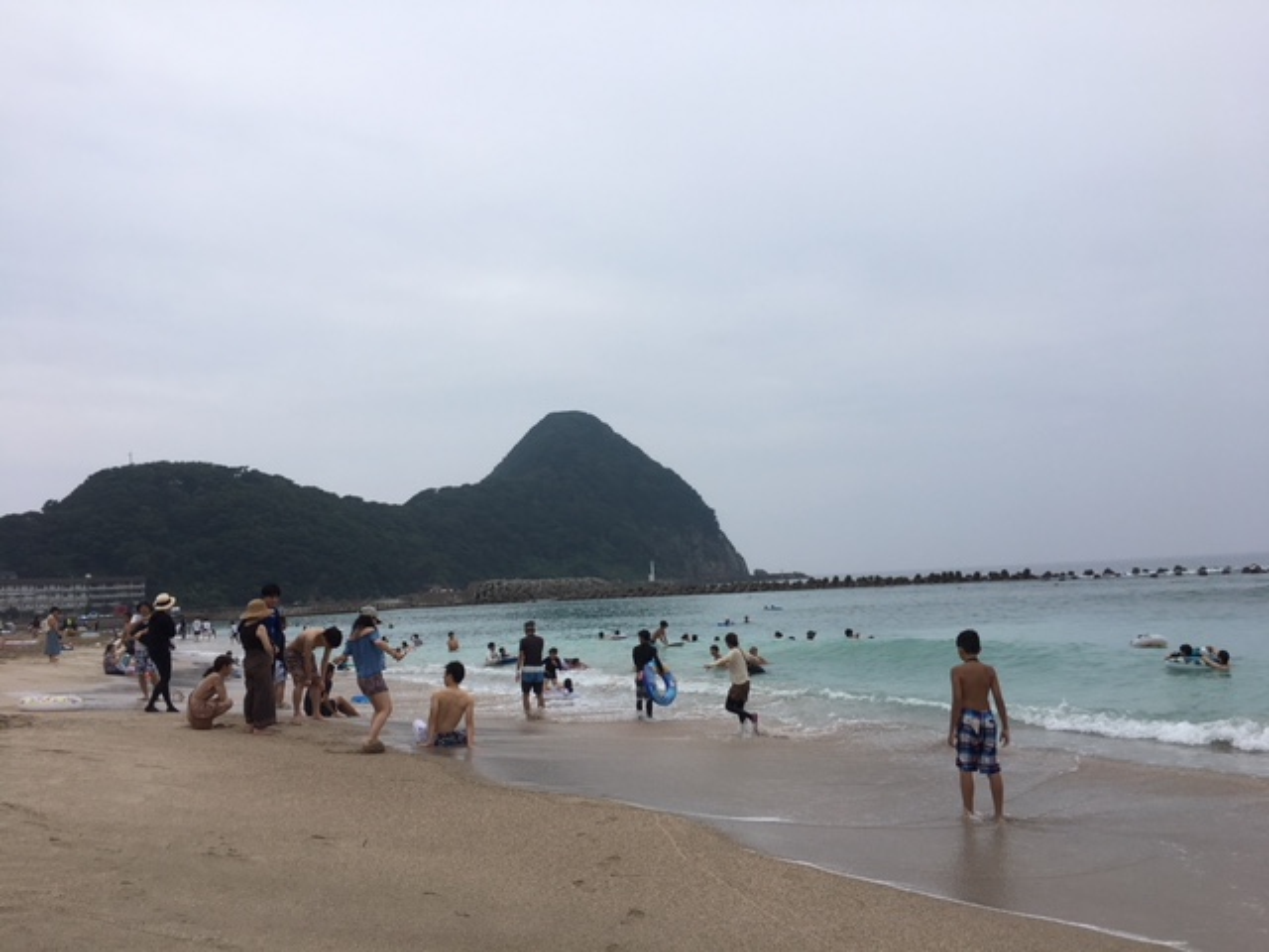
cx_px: 634
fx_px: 1063
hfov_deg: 61.7
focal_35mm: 29
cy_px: 476
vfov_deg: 48.2
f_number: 2.2
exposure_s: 1/1399
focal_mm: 4.15
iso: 25
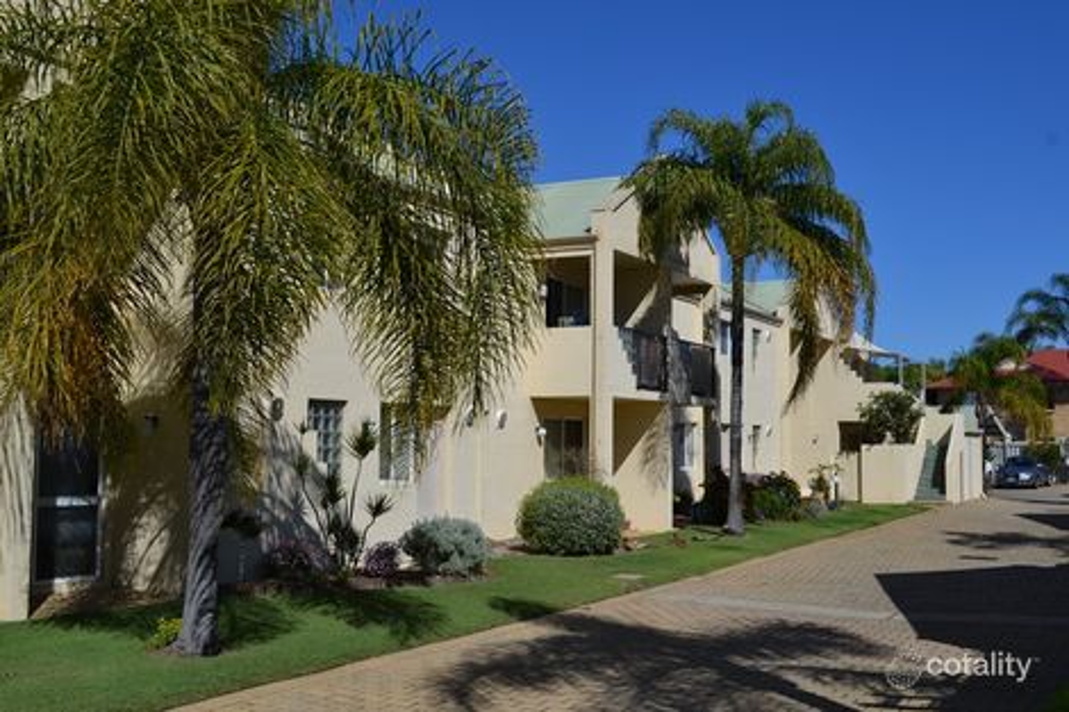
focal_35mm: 39
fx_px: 1158
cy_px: 356
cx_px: 534
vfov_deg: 34.2
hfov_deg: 49.6
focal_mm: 26
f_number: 9
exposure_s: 1/320
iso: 100
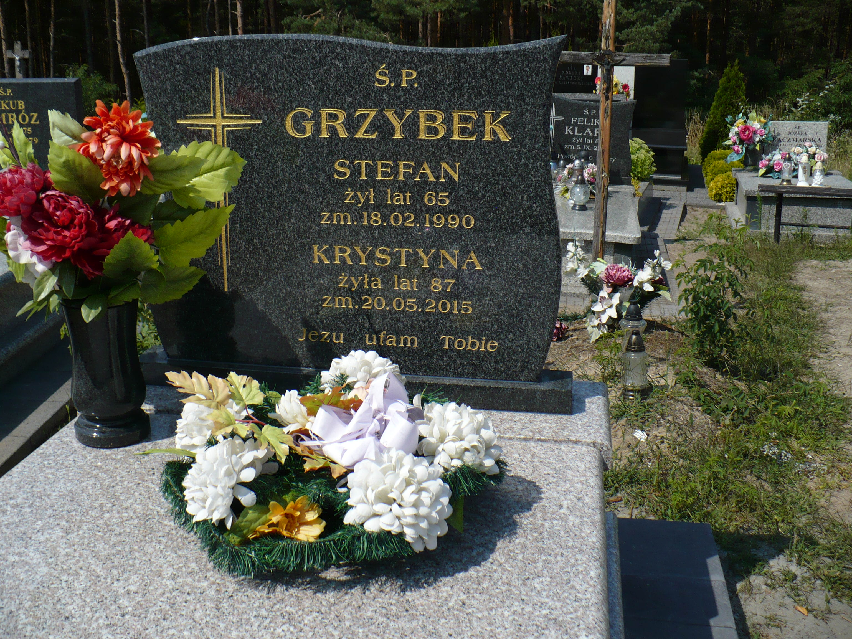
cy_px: 320
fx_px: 911
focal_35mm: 37
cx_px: 426
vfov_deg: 38.7
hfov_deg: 50.1
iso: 100
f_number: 8
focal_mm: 6.1
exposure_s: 1/320
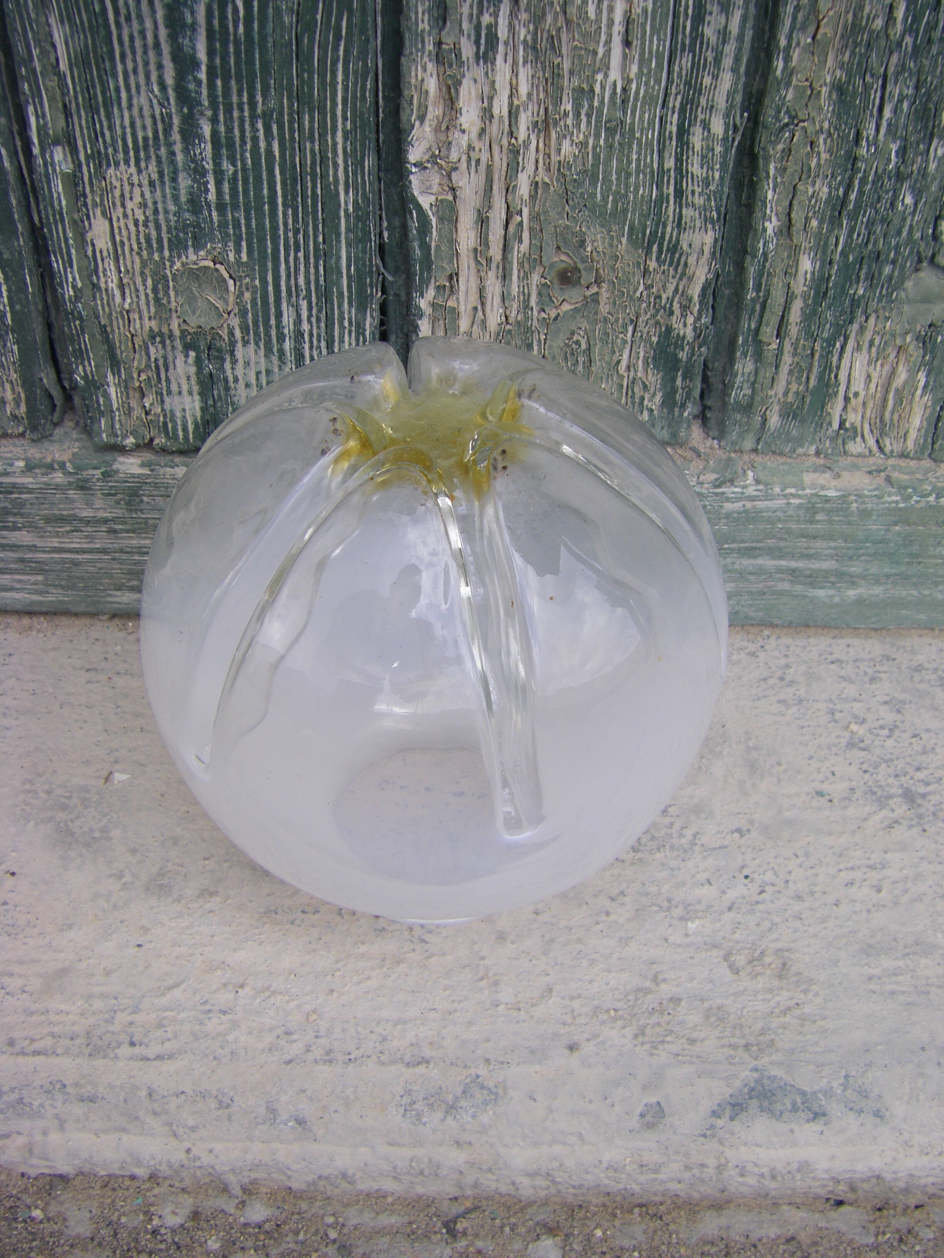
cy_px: 629
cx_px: 472
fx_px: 1382
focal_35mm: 38
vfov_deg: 49.0
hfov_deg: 37.7
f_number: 3.5
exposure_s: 1/125
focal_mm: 6.3
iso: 64
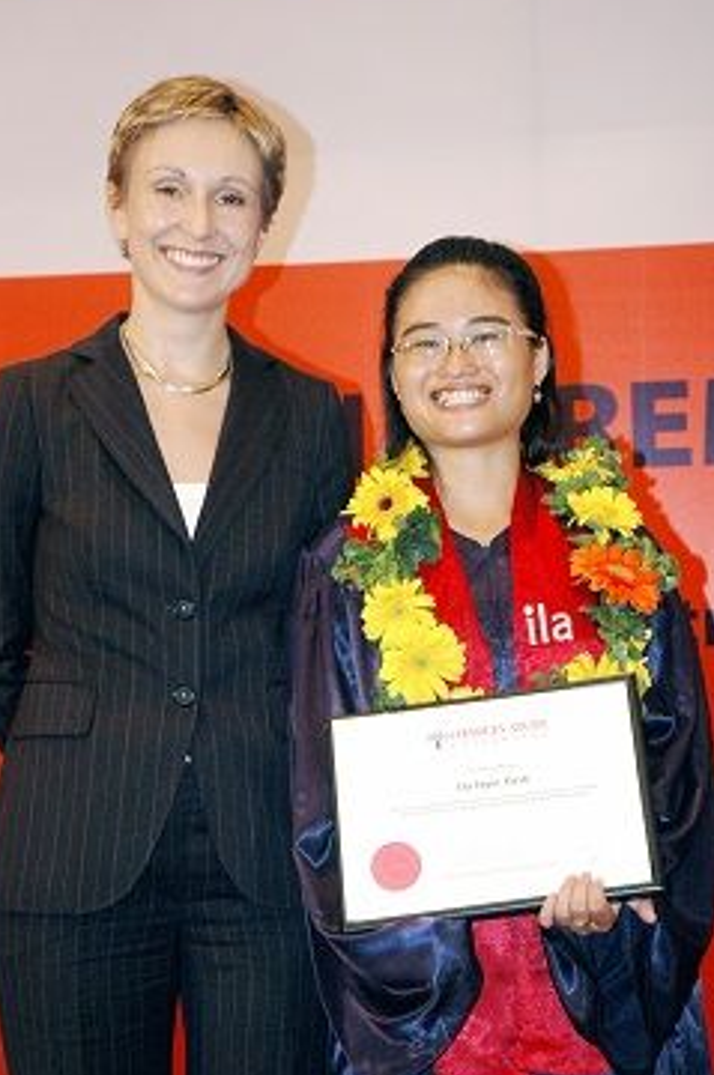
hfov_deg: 17.0
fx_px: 2387
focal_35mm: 80
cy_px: 549
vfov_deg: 25.4
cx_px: 324
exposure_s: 1/30
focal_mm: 48
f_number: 4.5
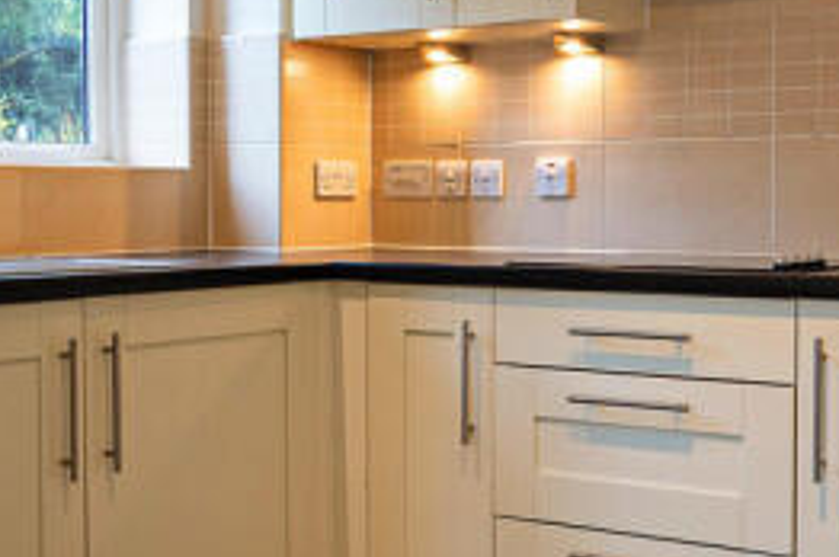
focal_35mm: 66
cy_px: 266
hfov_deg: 30.4
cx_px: 477
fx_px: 1542
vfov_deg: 20.5
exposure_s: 1/40
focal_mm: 26.5
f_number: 5
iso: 800
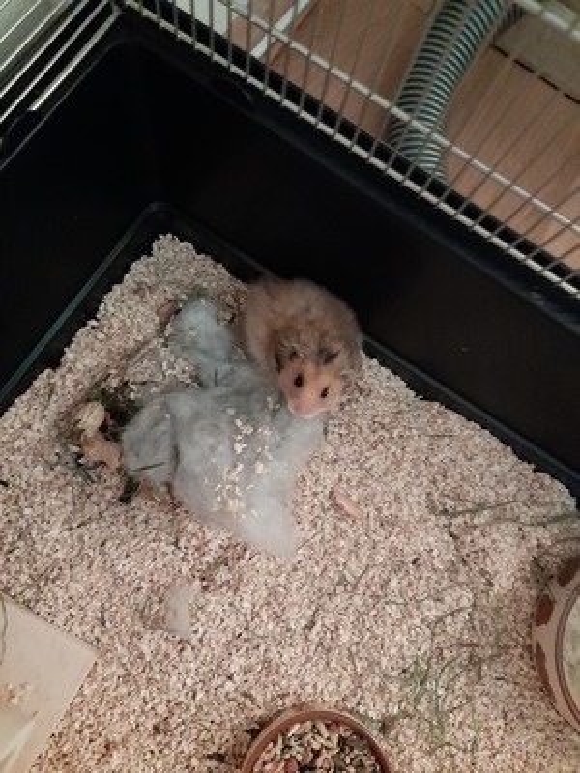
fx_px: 559
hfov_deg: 54.9
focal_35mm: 25
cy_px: 386
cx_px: 290
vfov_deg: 69.4
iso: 800
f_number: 2
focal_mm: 4.6
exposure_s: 1/10
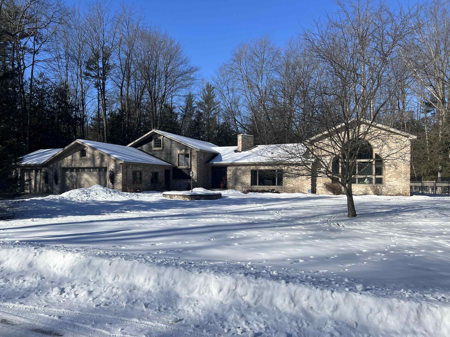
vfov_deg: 49.7
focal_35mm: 28
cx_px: 213
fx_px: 364
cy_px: 181
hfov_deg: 63.4
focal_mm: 5.7
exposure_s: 1/5319
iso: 50
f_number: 1.5
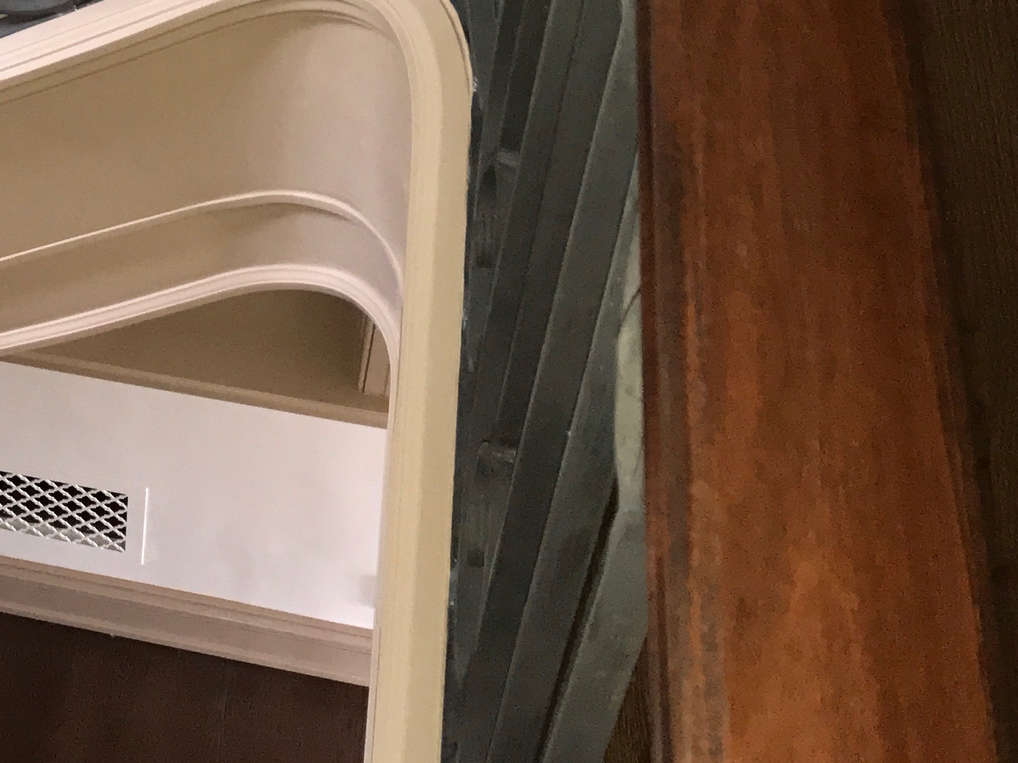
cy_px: -200
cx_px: -213
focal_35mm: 74
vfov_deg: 18.6
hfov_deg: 23.9
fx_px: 2176
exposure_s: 1/30
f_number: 1.8
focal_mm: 3.99
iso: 64
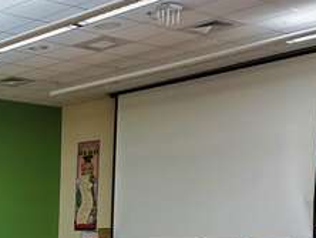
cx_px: -127
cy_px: 306
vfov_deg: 17.8
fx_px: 713
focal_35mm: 78
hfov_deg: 21.8
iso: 200
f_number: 2.4
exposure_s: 1/39
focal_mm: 4.3
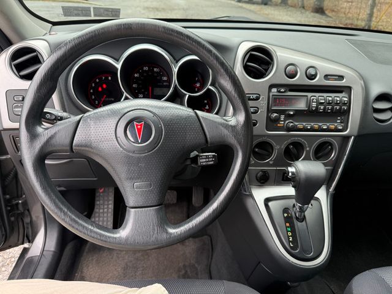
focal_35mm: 24
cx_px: 196
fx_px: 272
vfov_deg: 56.8
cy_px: 147
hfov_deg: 71.6
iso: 100
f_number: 1.78
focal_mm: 6.76
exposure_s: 1/327
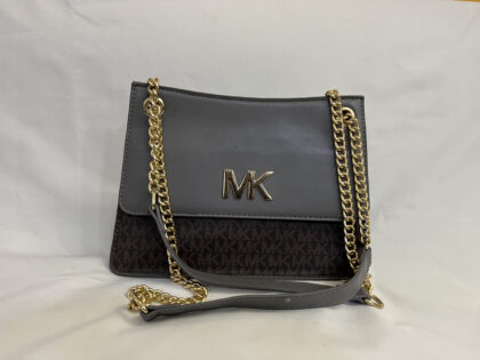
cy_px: 180
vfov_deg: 53.1
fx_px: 361
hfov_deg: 67.3
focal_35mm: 26
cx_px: 240
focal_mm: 5.1
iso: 160
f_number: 1.6
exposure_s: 1/50
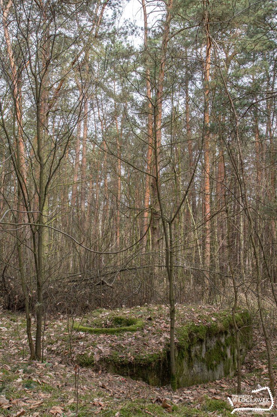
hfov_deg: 39.9
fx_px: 382
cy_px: 208
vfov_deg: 57.3
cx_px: 138
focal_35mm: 33
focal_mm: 22
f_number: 11
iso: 100
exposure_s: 1/15
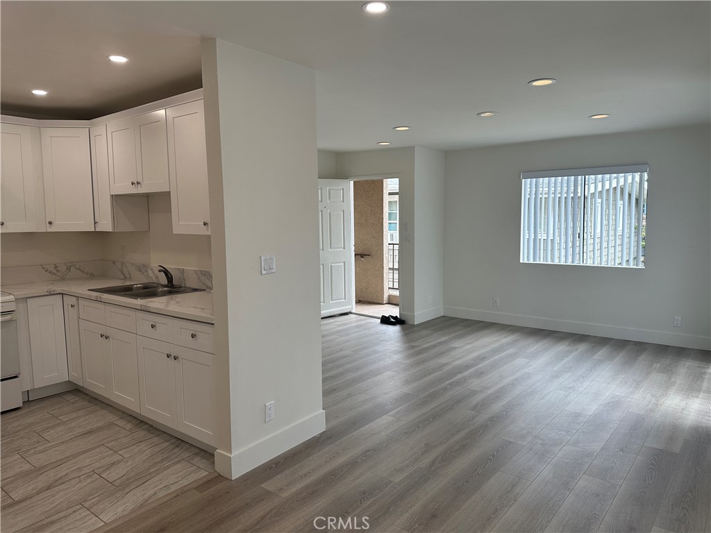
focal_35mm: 24
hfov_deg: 71.6
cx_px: 356
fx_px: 493
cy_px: 266
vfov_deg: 56.8
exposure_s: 1/331
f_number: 1.78
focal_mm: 6.86
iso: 80
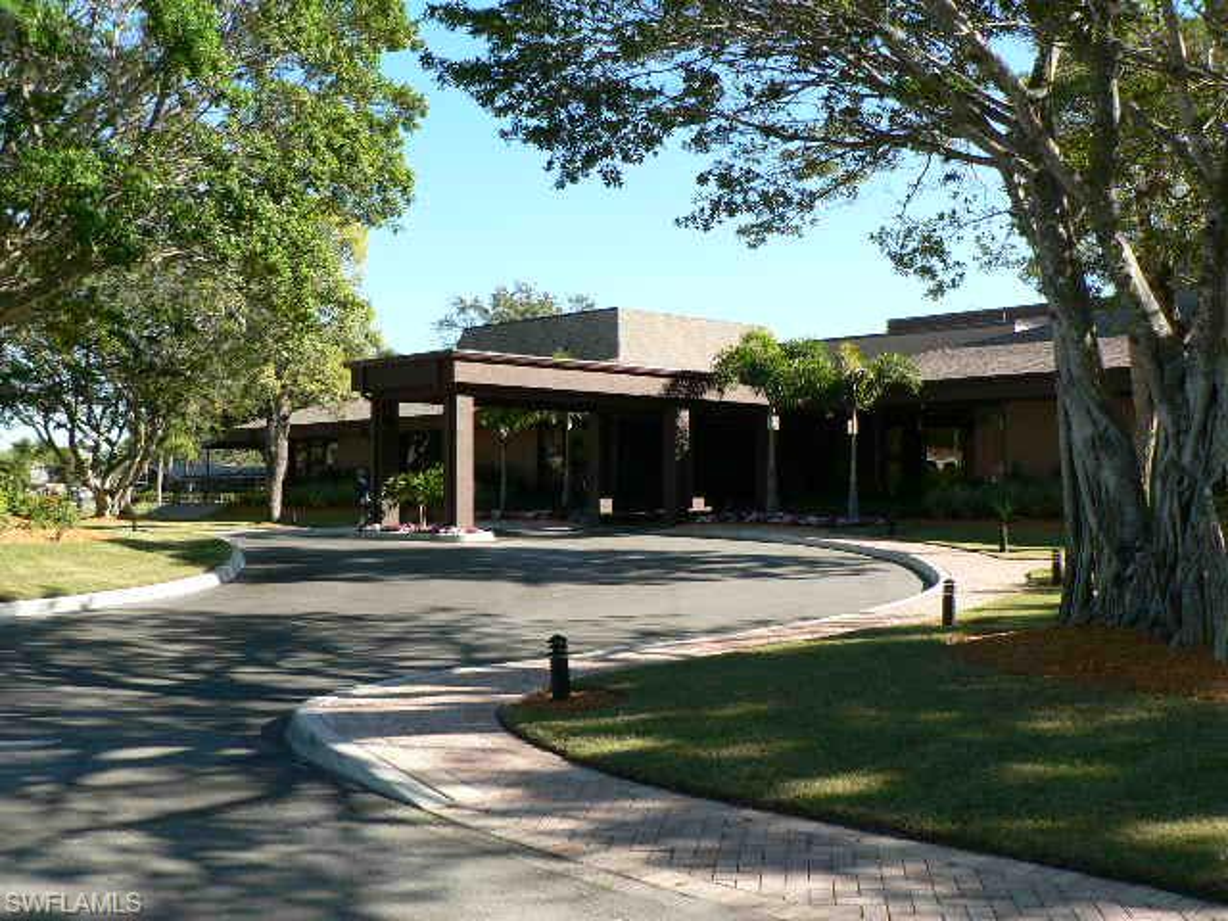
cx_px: 614
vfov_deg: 39.7
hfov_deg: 51.4
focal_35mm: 36
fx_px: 1277
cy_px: 460
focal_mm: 6
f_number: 4
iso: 80
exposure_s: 1/200
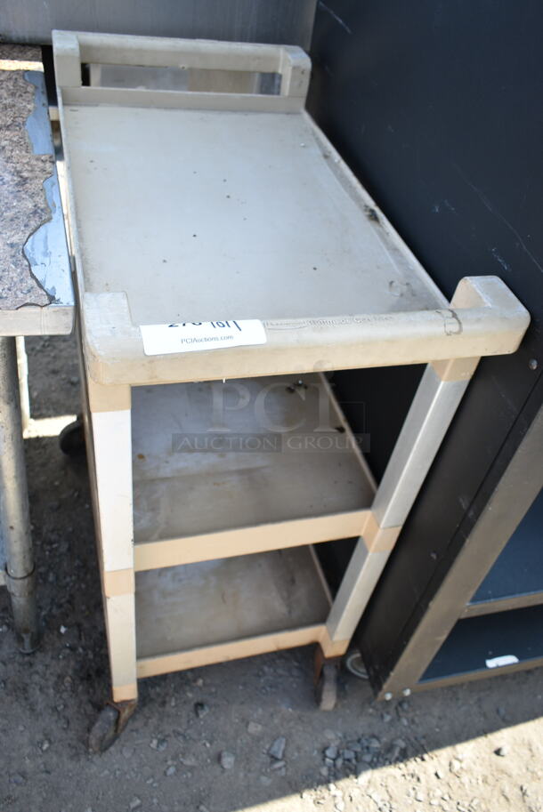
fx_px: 678
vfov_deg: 61.9
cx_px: 272
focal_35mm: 30
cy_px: 406
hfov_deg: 43.7
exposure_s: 1/80
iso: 100
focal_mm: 20
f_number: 4.5
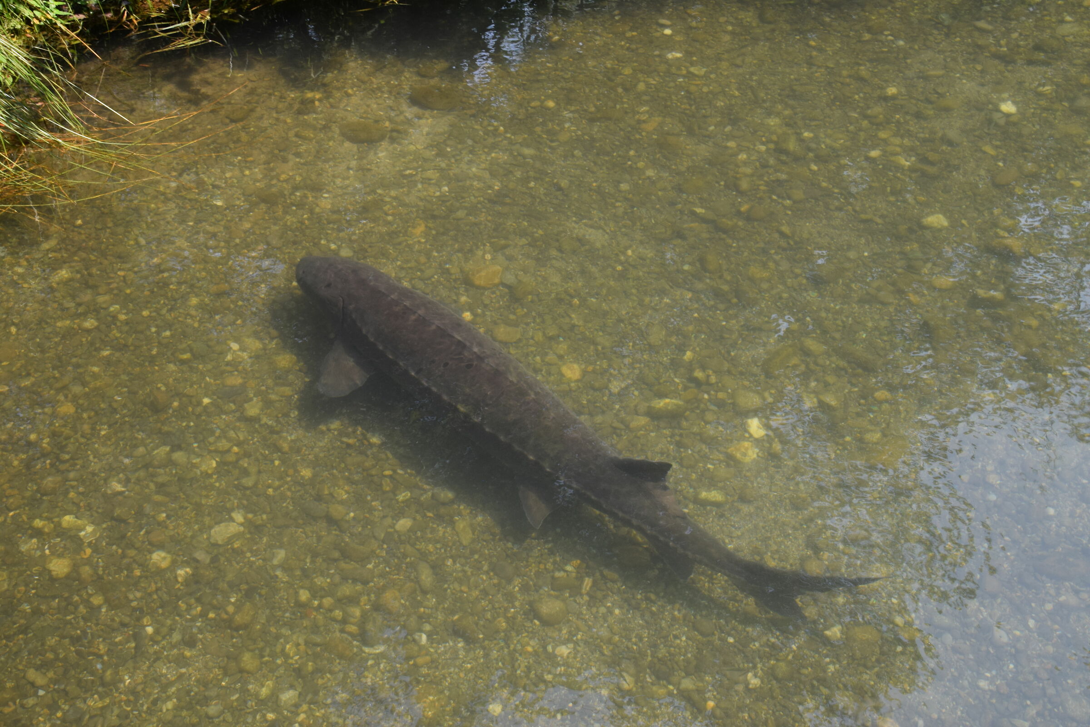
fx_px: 1181
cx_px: 545
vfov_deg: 34.2
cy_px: 364
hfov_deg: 49.6
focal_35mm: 39
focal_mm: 26
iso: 400
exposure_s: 1/250
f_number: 8
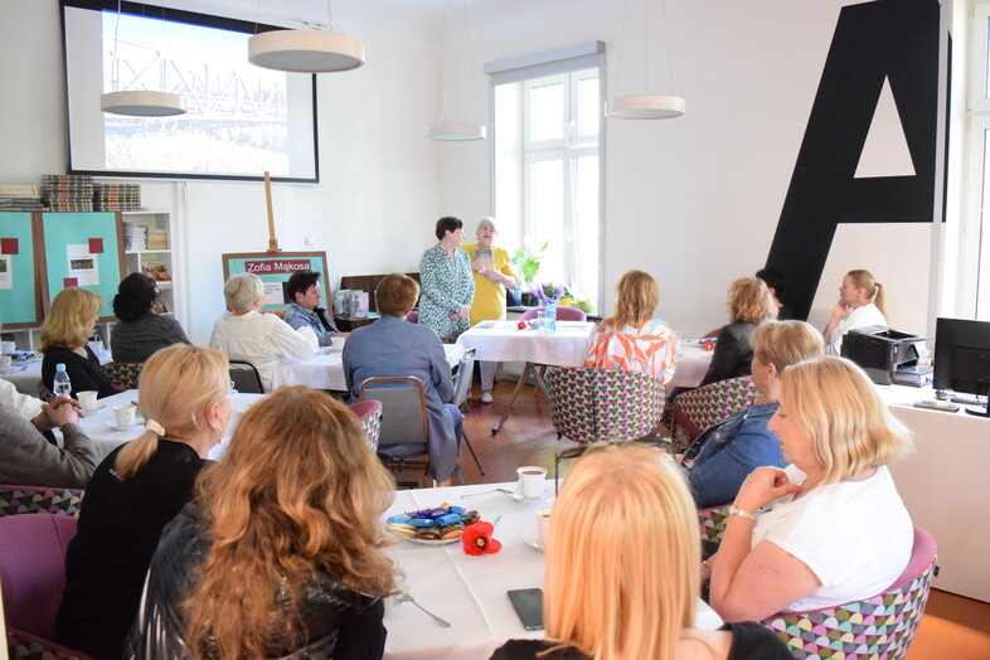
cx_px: 495
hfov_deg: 61.9
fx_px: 825
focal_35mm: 30
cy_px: 330
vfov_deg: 43.6
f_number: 5
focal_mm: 20
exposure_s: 1/80
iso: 6400
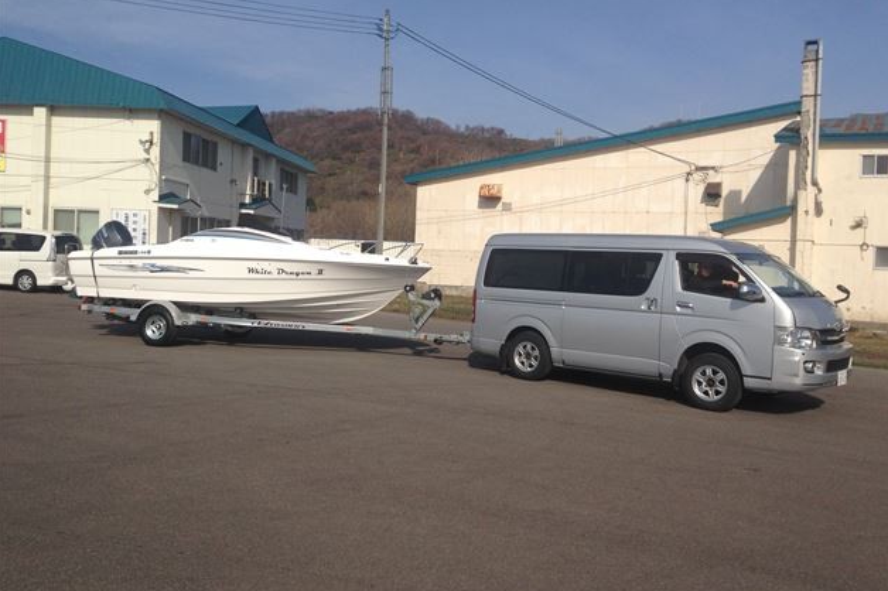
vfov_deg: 37.8
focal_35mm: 35
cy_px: 263
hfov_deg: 54.5
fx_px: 863
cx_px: 450
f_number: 2.4
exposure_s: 1/3390
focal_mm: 4.12
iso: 50
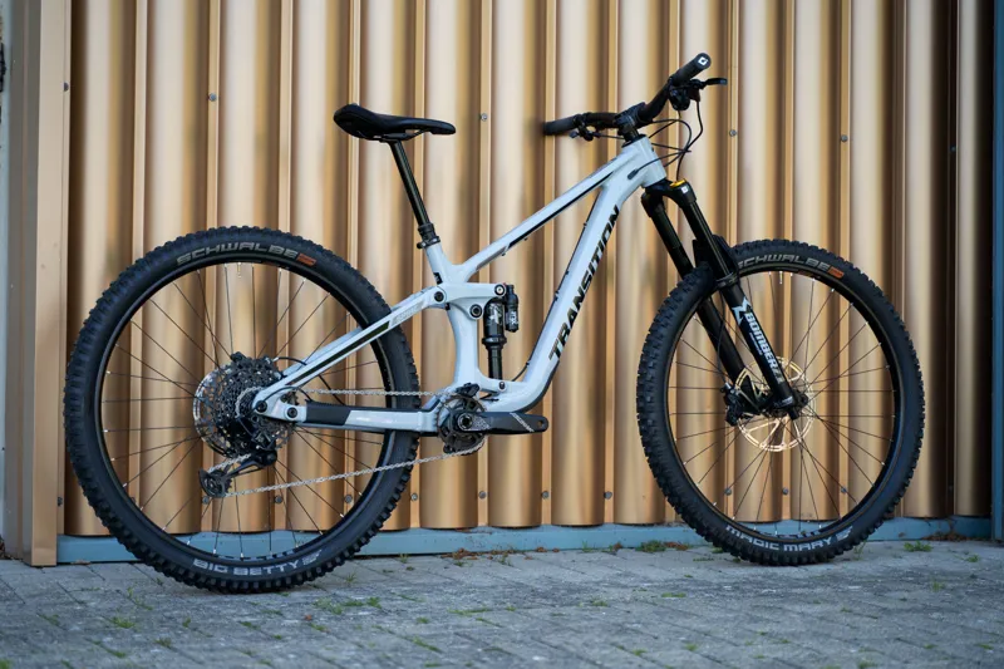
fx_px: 2091
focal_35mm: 75
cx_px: 502
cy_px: 334
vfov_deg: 18.2
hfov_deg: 27.0
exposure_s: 1/1250
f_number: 3.2
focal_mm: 75
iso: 640
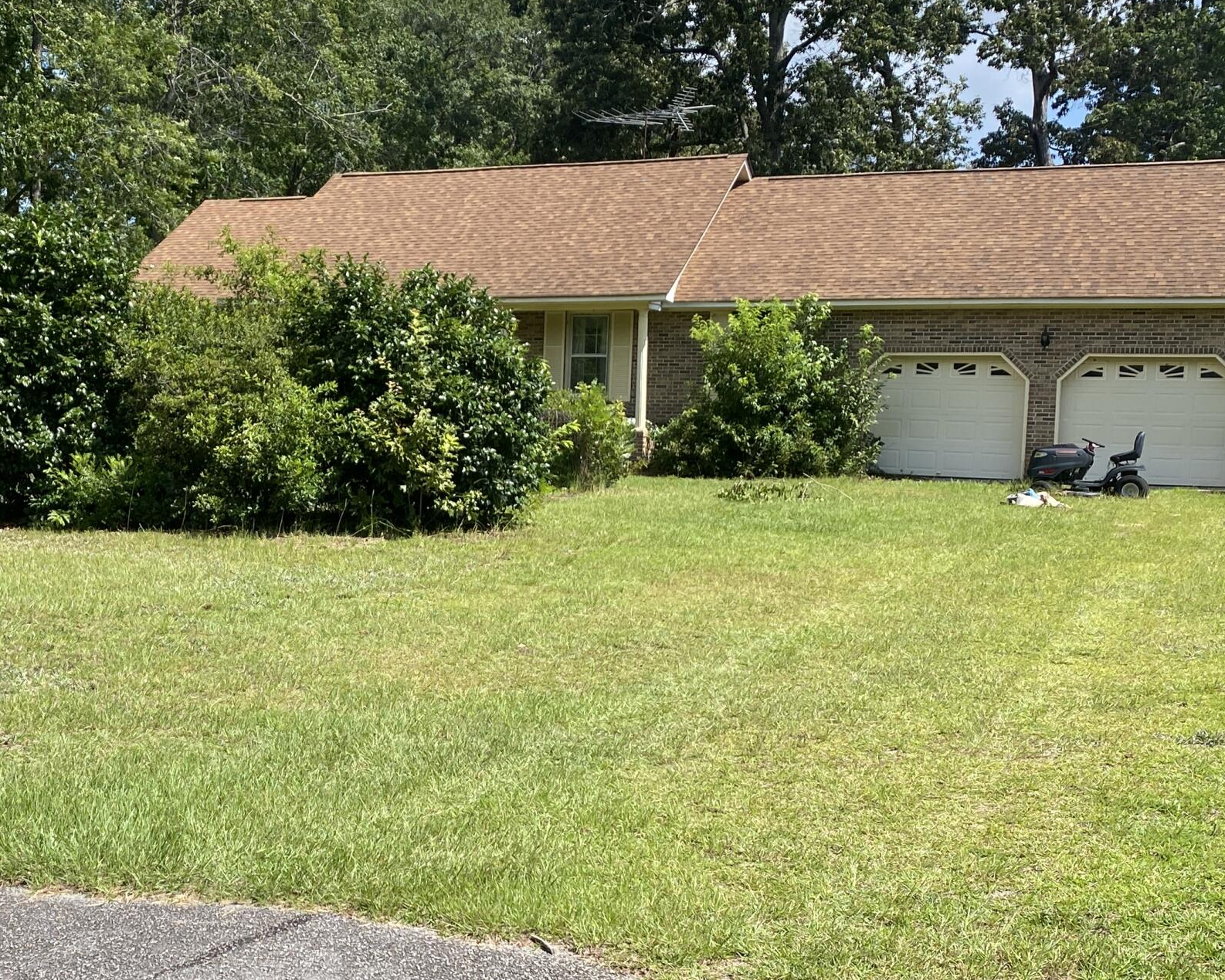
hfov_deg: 37.9
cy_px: 552
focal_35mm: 48
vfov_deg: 31.4
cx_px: 317
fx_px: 1740
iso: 32
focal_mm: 4.25
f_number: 1.8
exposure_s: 1/2105
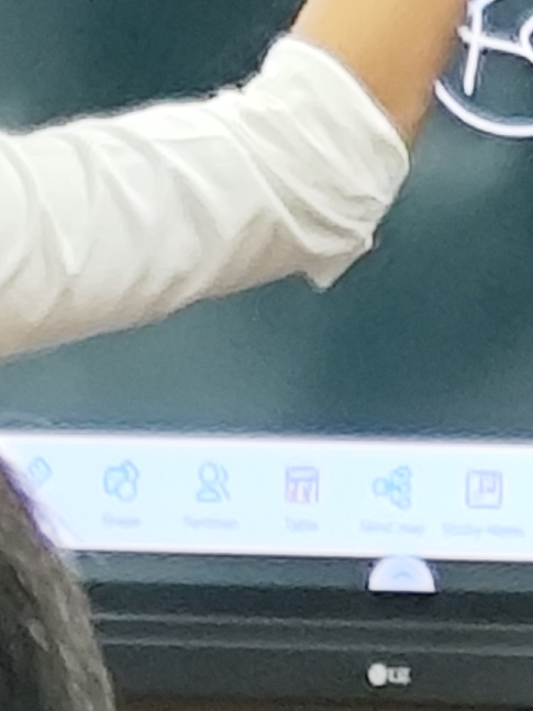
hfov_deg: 1.7
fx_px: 18011
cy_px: -111
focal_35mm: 877
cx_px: 123
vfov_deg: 2.3
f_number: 1.65
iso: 100
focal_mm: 6.19
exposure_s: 1/25
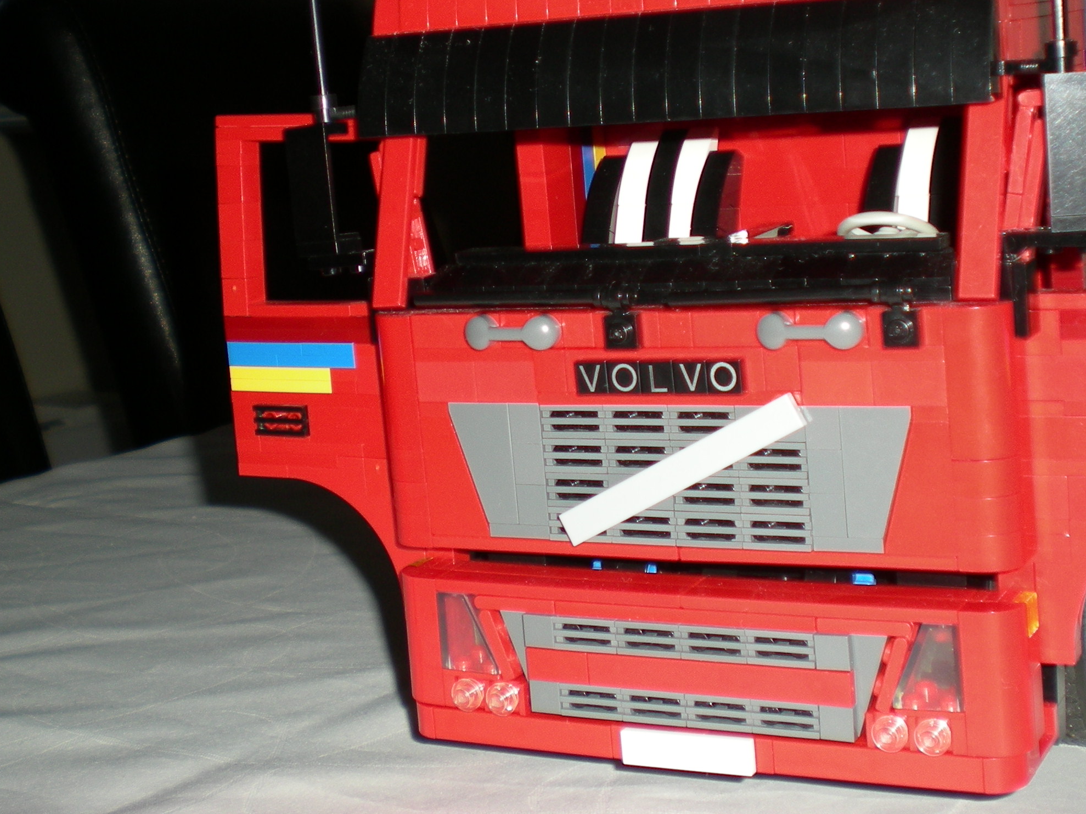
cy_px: 245
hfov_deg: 32.7
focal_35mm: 59
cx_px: 615
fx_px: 1851
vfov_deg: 24.6
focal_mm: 6.3
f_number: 3.1
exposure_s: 1/60
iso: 50
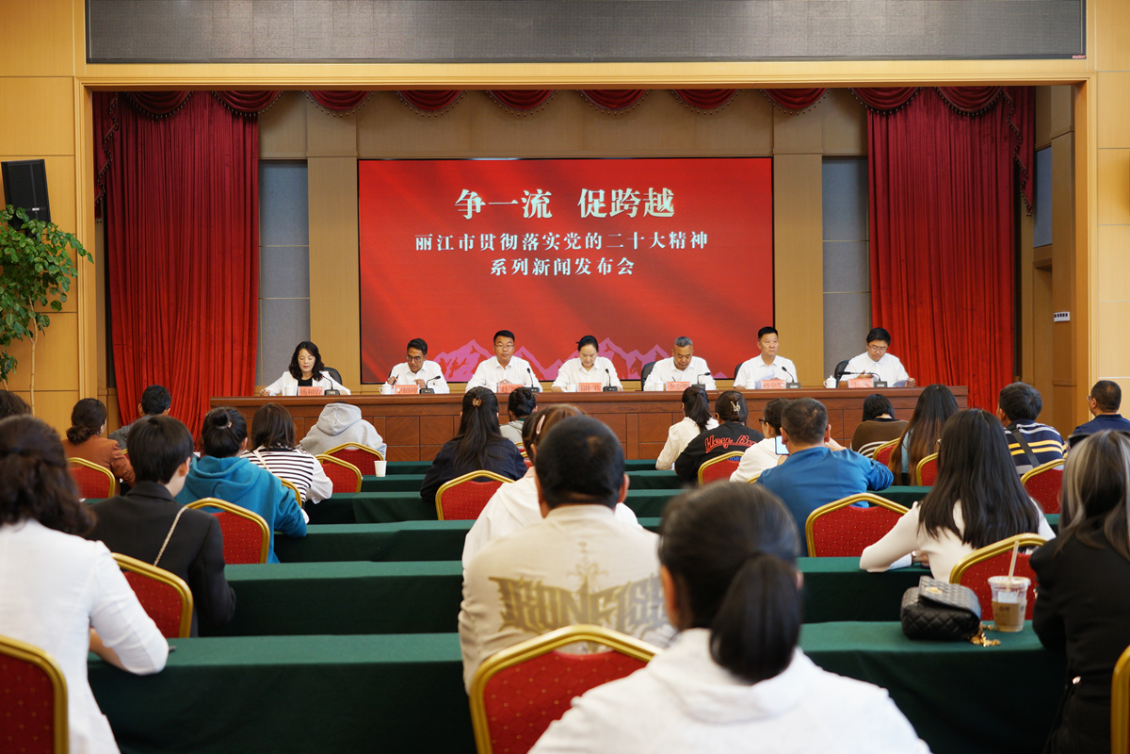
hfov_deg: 38.2
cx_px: 565
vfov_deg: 26.0
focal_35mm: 52
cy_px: 377
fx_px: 1632
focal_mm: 52
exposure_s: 1/60
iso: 400
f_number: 4.5
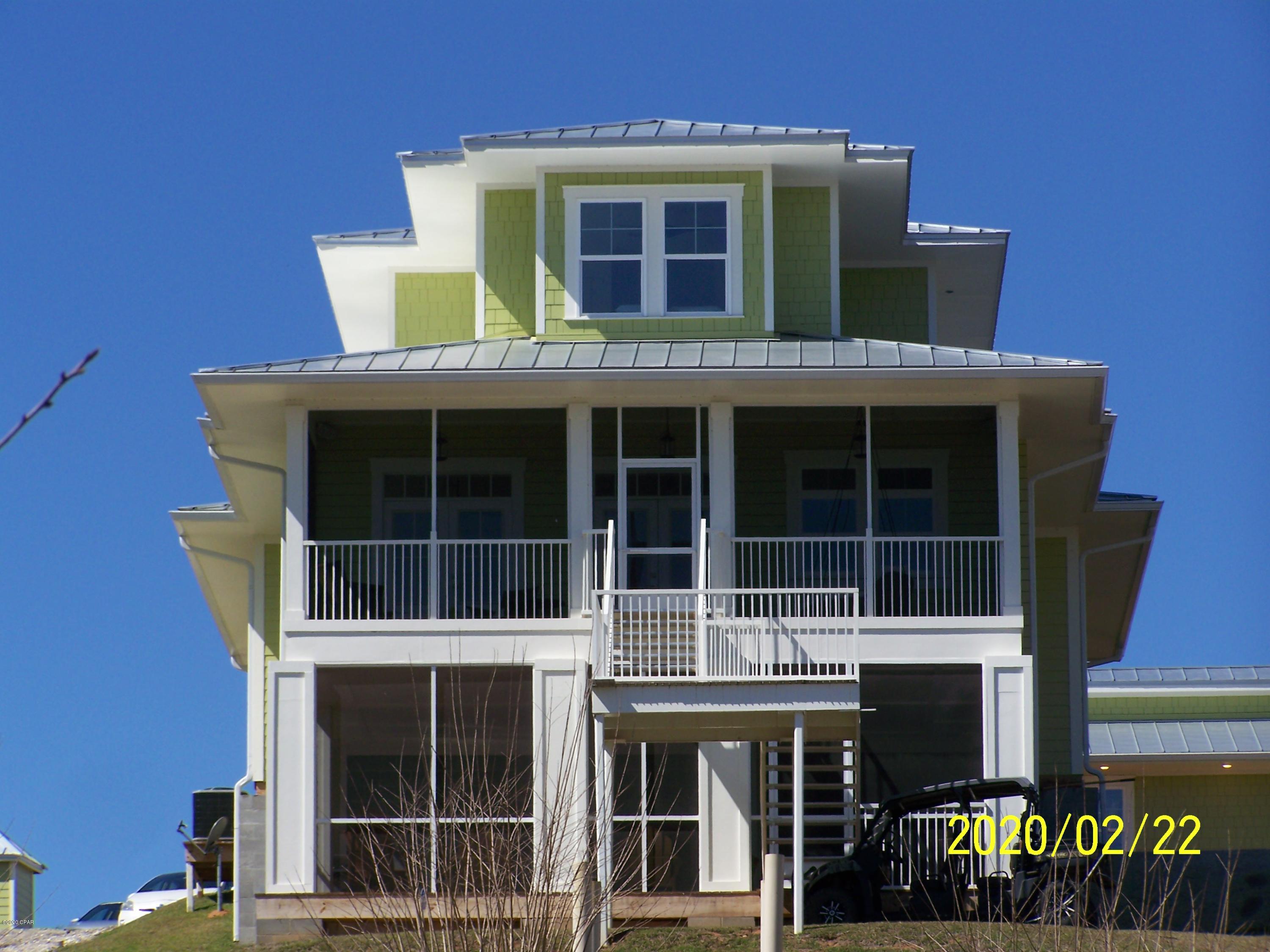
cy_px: 476
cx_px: 635
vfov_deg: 8.8
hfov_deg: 11.7
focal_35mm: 169
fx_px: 6200
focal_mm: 28
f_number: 4.5
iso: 64
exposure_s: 1/640
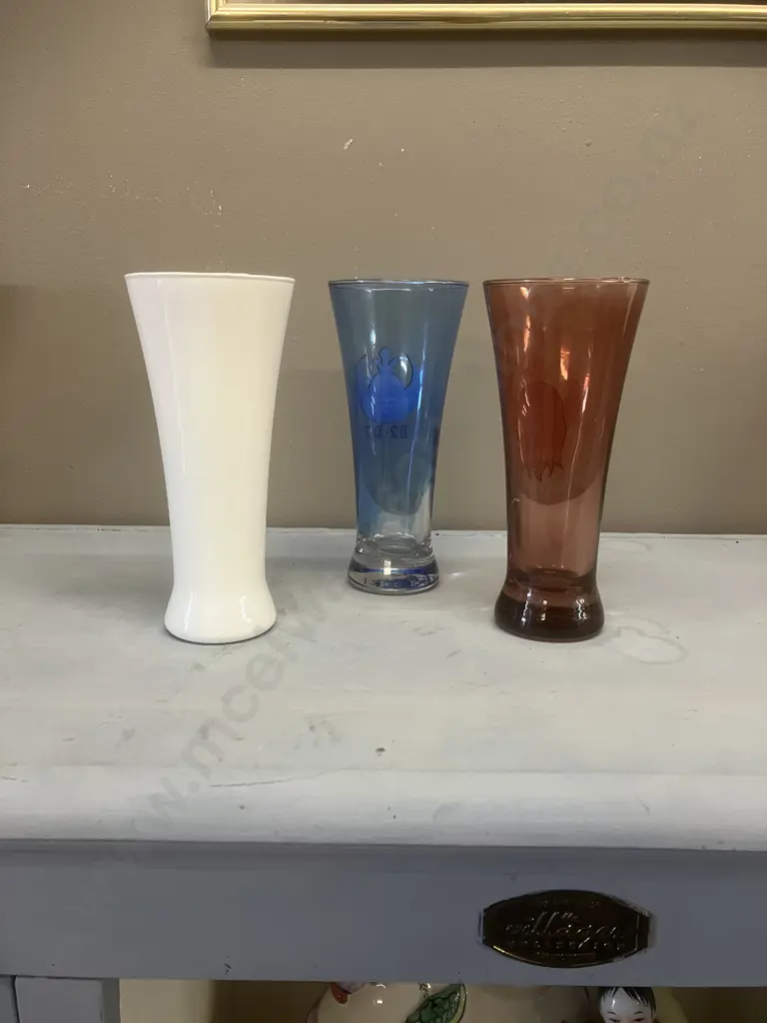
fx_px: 827
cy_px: 512
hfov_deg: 49.7
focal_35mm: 28
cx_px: 384
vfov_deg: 63.4
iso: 100
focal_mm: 3.99
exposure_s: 1/50
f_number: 1.8
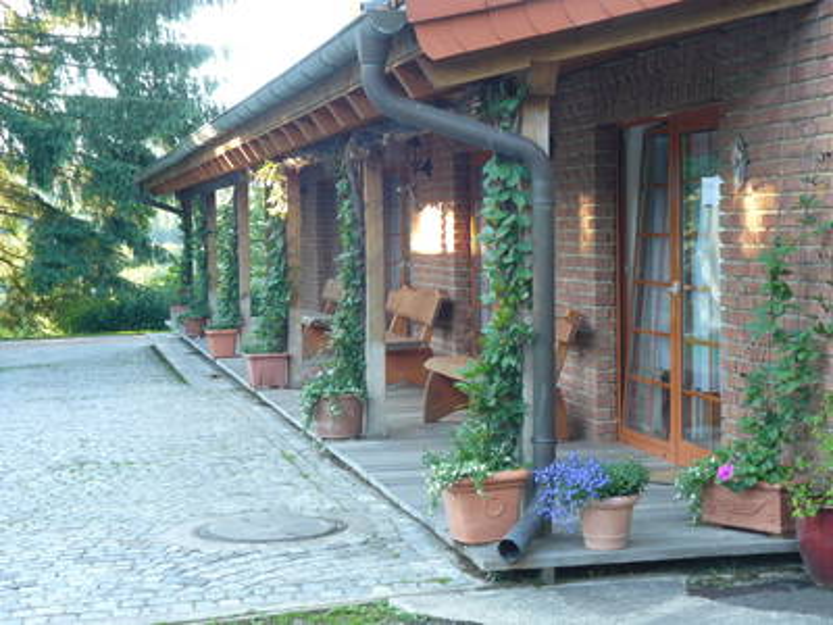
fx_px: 1636
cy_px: 312
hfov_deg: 28.6
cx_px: 416
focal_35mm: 68
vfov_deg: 21.6
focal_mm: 11.4
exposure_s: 1/30
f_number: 3.2
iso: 125
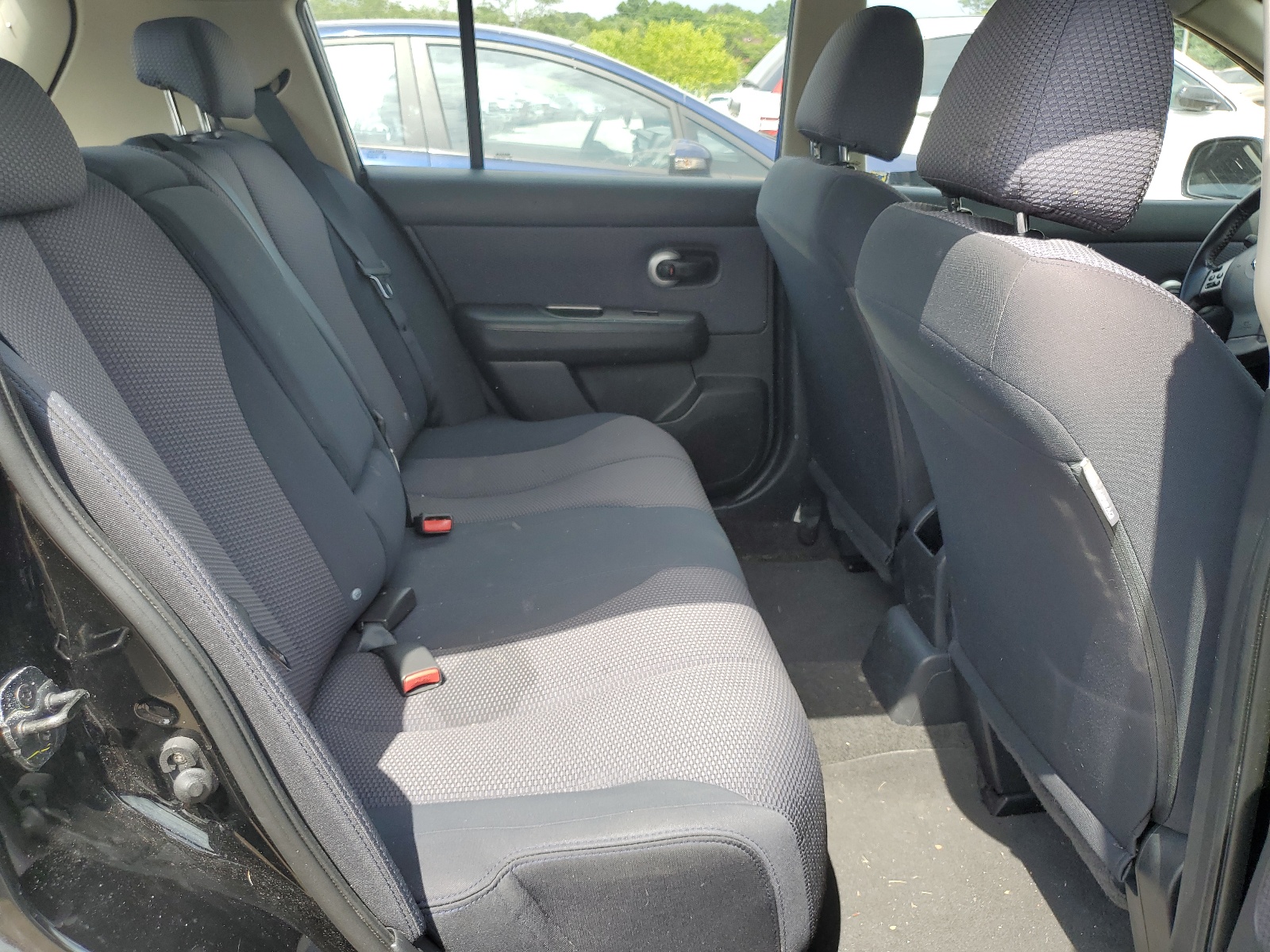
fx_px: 954
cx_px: 635
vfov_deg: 53.1
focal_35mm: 26
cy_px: 476
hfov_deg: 67.3
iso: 50
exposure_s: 1/769
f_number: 1.5
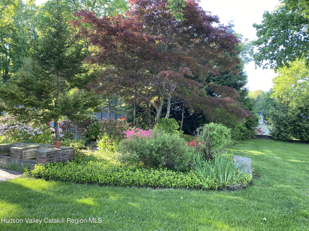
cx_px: 154
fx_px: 232
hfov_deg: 67.3
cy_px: 116
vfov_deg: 53.1
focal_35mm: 26
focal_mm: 4.25
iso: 64
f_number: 1.8
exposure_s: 1/121
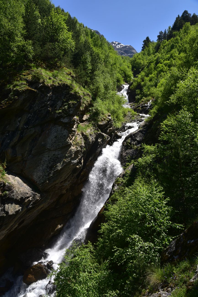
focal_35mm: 50
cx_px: 99
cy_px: 148
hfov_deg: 27.0
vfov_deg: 39.6
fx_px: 412
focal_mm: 50
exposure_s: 1/160
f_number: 10
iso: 125
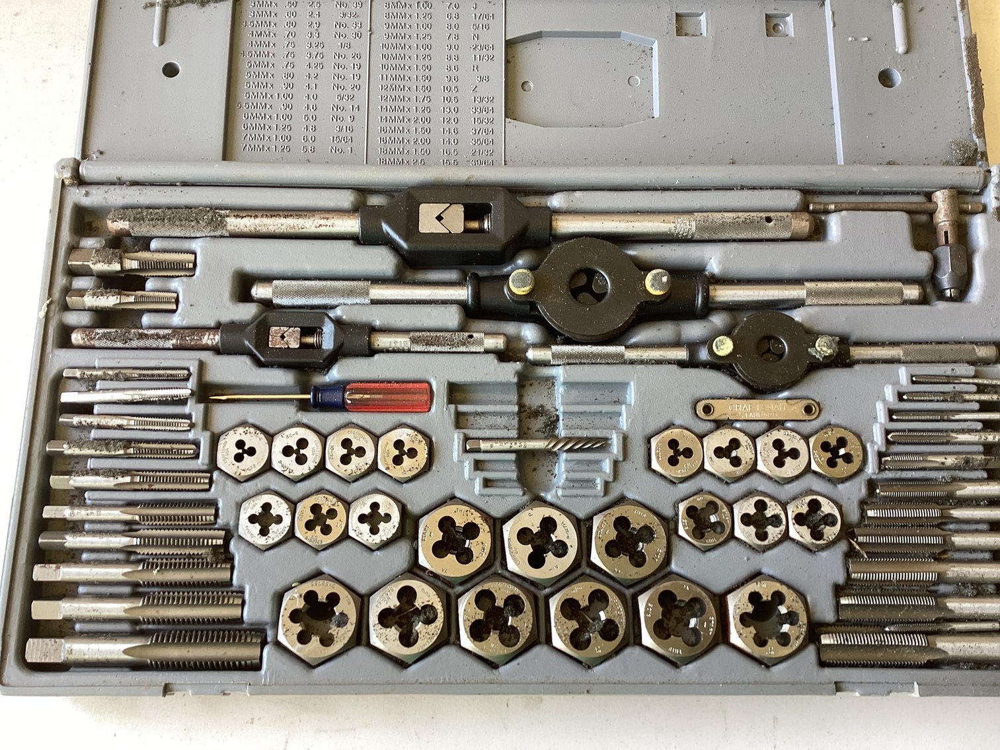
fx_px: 896
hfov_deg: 58.3
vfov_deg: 45.4
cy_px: 375
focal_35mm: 31
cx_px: 500
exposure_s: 1/60
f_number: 2.4
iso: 50
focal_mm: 3.3
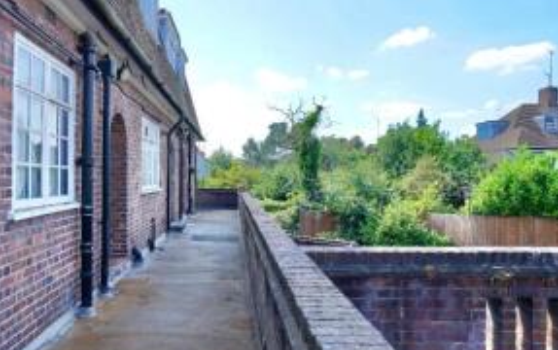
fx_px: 411
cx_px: 226
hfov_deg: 67.7
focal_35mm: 27
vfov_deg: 46.1
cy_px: 182
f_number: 4.5
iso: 100
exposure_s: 1/250
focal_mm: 16
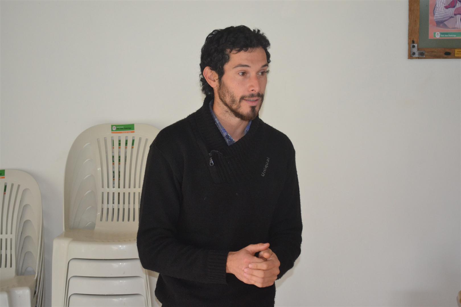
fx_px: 730
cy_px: 154
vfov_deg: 23.8
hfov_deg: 35.1
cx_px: 230
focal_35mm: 57
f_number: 5
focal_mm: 38
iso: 1400
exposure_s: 1/60
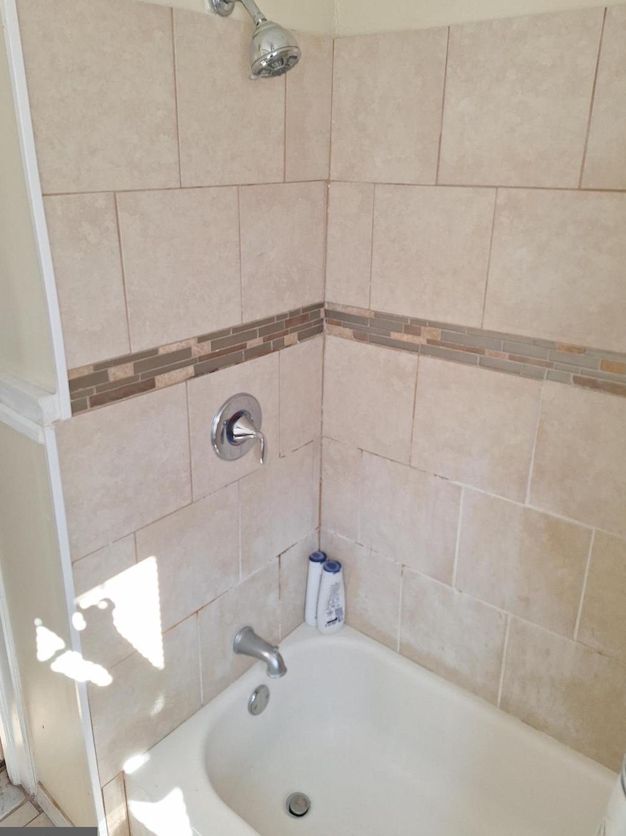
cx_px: 298
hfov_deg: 53.0
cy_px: 405
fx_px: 627
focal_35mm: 26
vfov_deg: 67.3
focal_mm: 5.54
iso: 40
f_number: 1.8
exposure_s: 1/122
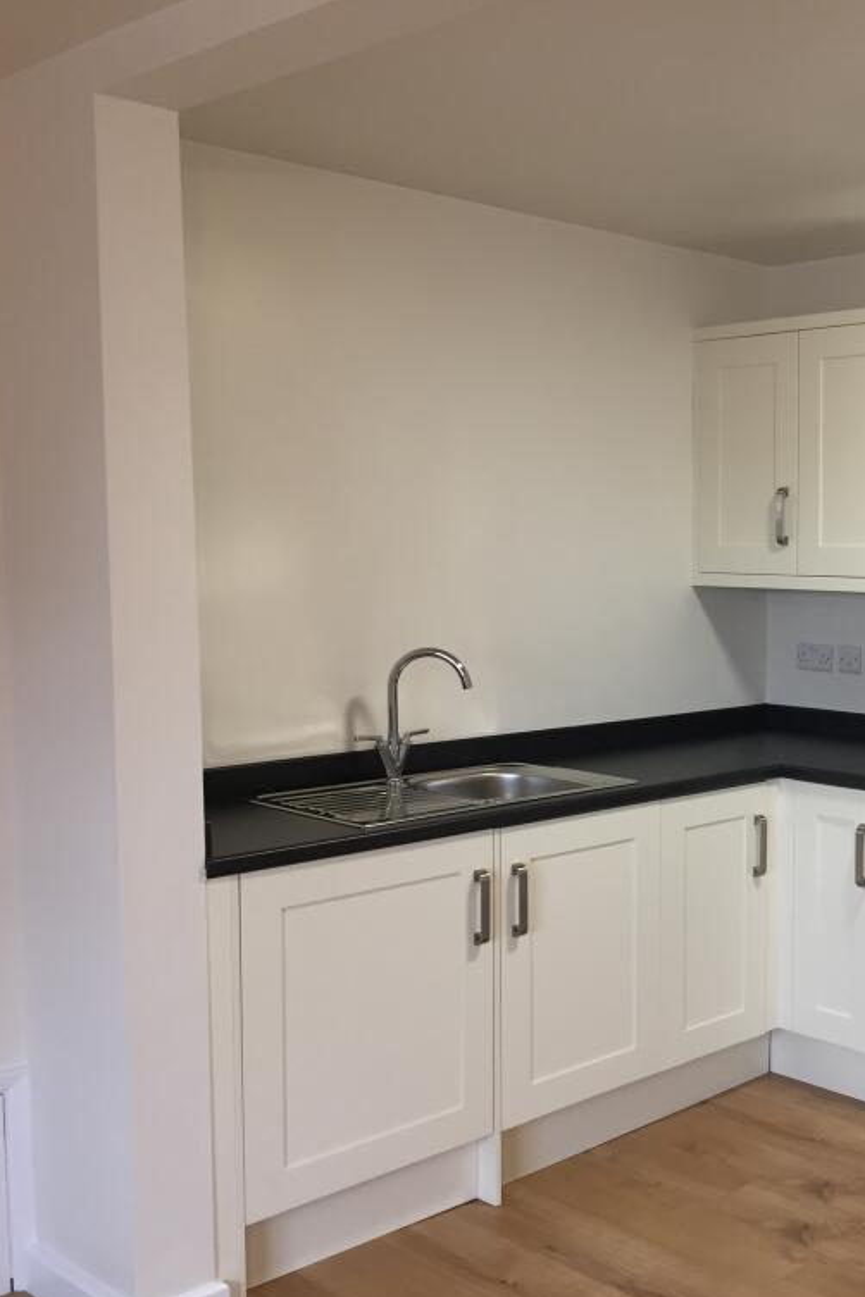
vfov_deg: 47.4
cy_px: 658
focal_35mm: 41
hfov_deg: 30.6
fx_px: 1478
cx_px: 841
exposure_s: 1/33
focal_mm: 4.15
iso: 80
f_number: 2.2
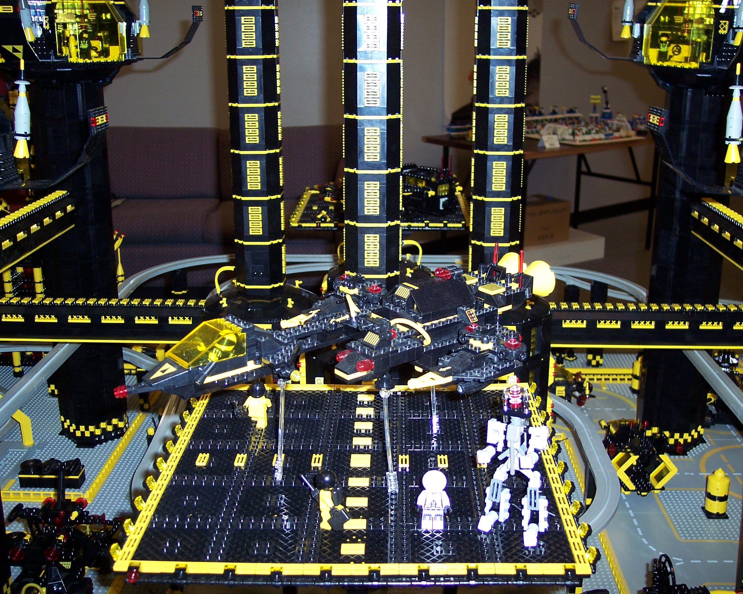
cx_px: 377
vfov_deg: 36.5
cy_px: 296
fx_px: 901
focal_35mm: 41
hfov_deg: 44.8
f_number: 2.8
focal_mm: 8
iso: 100
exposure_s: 1/60
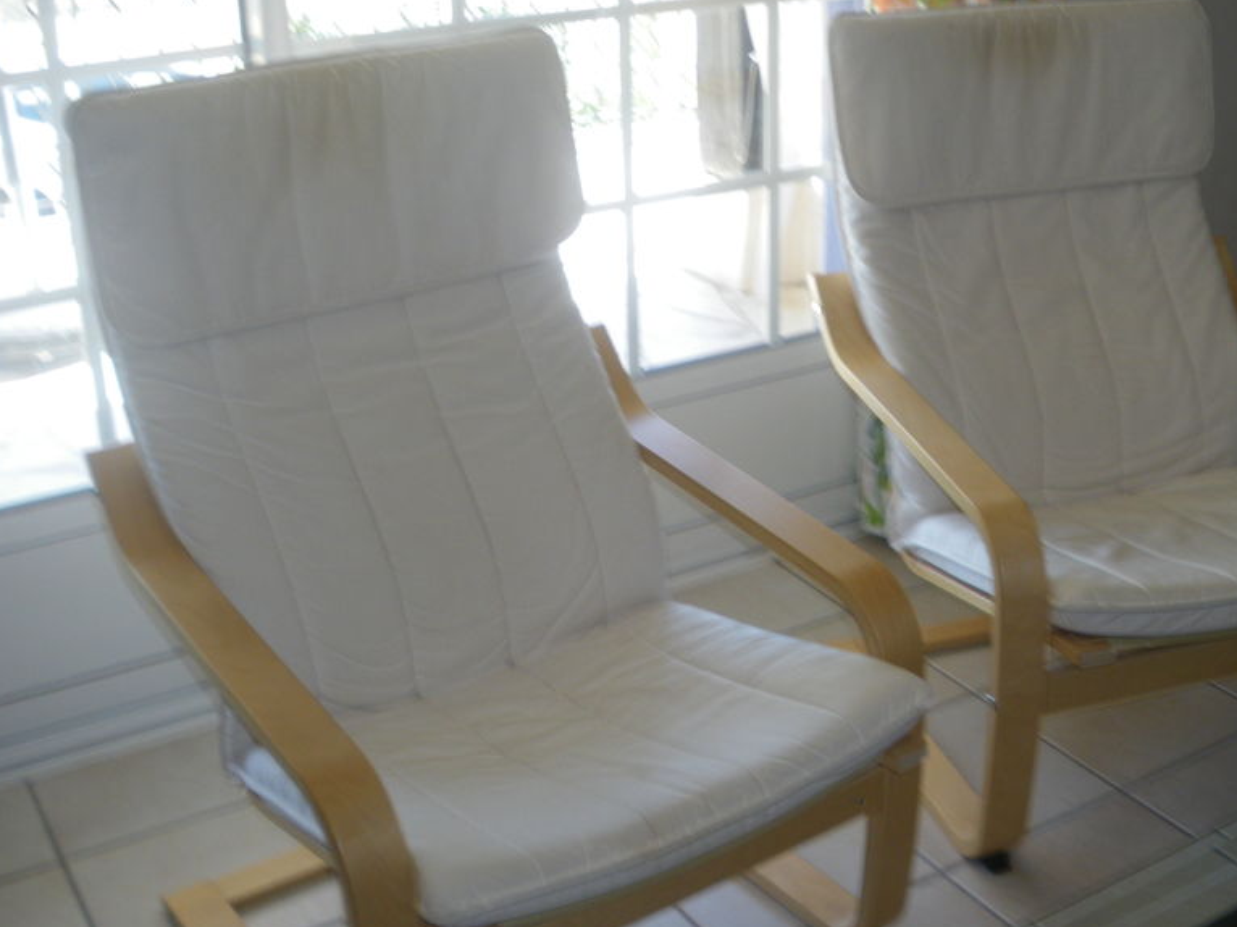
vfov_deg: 30.9
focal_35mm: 47
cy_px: 457
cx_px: 795
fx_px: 1679
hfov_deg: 40.1
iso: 125
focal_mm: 6.3
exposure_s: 1/50
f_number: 3.5
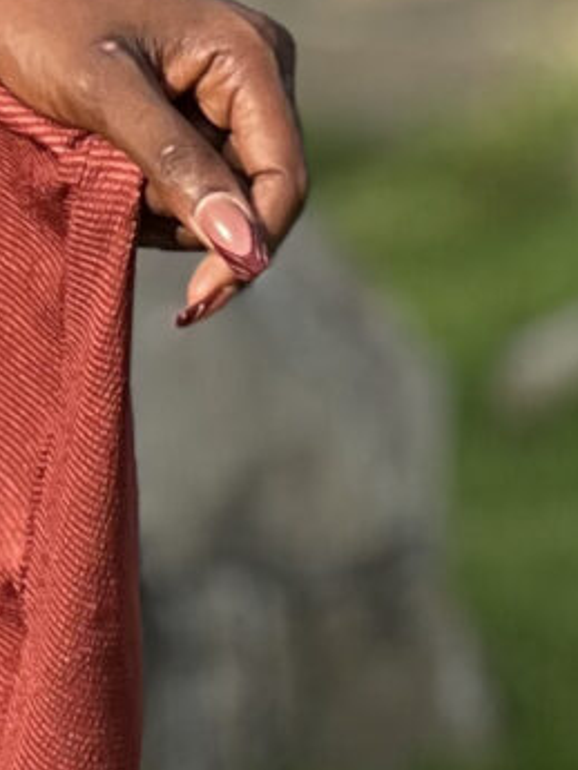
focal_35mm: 571
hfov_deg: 2.6
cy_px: -408
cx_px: -1285
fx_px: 12704
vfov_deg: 3.5
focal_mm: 9
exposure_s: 1/204
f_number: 2.8
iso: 25
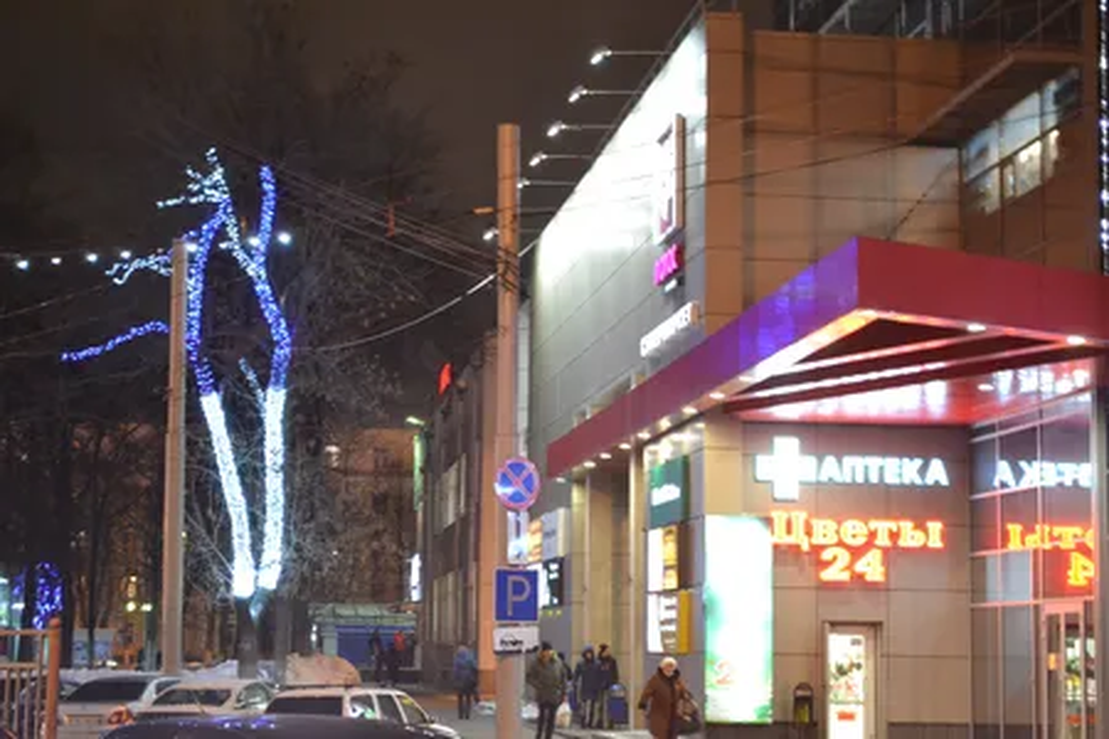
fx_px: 2310
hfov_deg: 27.0
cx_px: 554
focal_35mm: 75
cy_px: 370
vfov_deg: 18.2
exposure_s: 1/8
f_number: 5.6
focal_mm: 50
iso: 3200
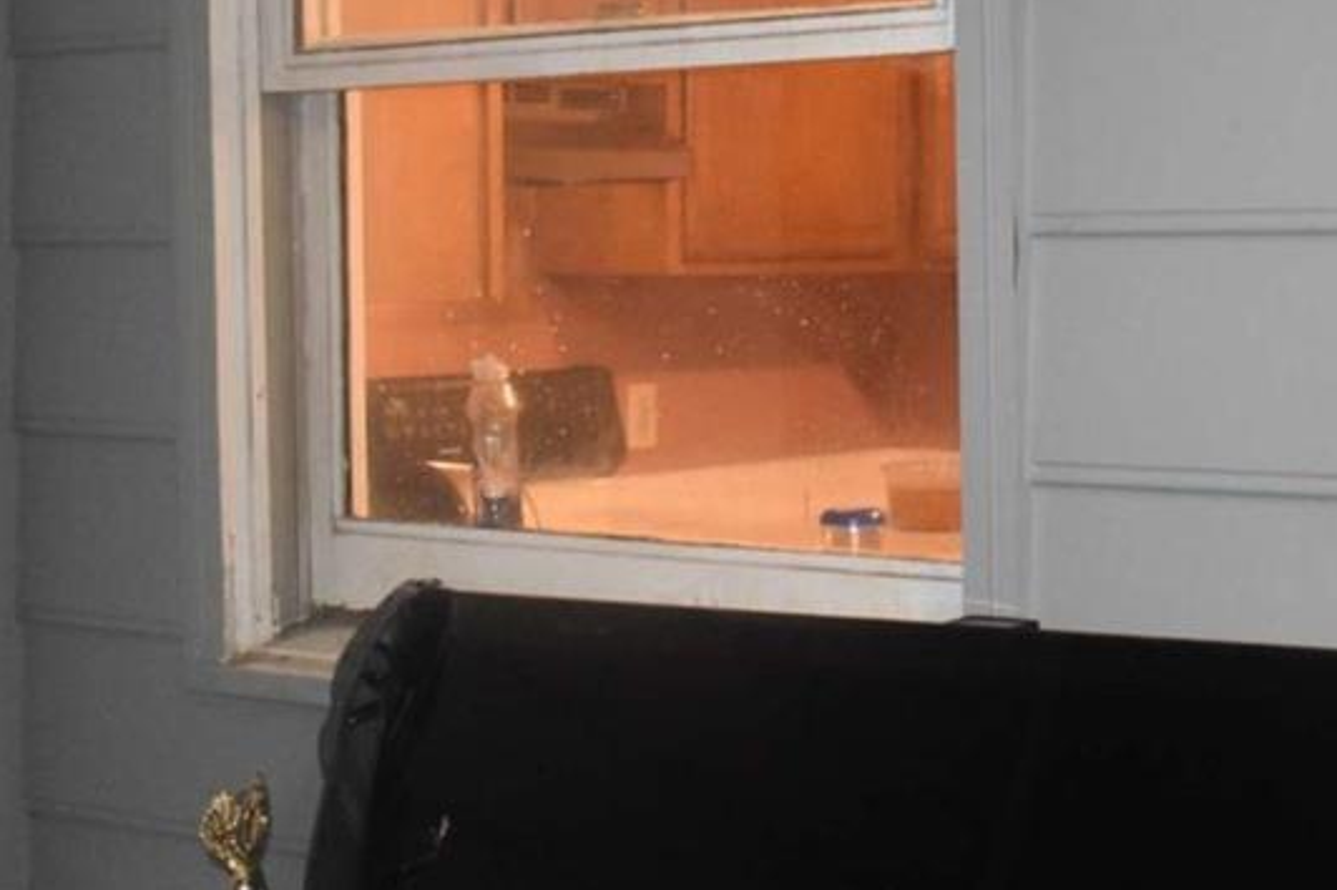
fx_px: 2894
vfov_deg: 17.4
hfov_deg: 25.5
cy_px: 229
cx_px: 1081
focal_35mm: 78
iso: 2500
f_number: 4
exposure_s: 1/60
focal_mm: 27
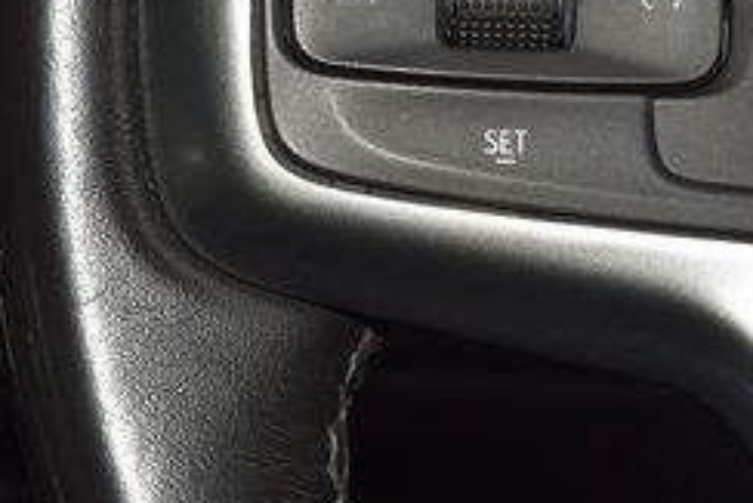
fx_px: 5755
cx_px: 537
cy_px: -29
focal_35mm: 275
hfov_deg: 7.5
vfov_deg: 5.0
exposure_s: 1/125
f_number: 8
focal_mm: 70
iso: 100
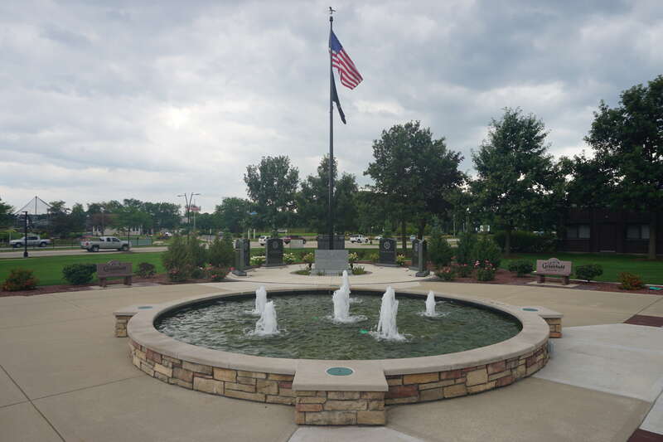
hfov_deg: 73.8
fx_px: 442
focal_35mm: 24
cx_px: 332
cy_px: 221
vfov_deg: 53.1
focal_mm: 16
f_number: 9
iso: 100
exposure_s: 1/100
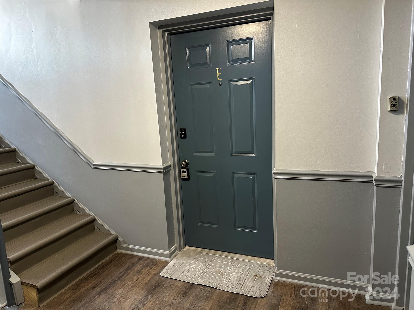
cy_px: 155
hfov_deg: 71.6
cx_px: 207
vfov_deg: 56.8
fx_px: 287
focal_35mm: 24
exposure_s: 1/60
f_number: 1.78
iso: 400
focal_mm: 6.86
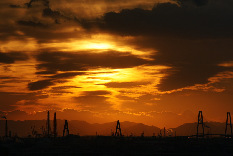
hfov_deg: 6.9
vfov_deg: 4.6
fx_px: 1944
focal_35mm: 300
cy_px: 78
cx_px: 116
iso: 200
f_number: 11
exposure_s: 1/640
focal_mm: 200
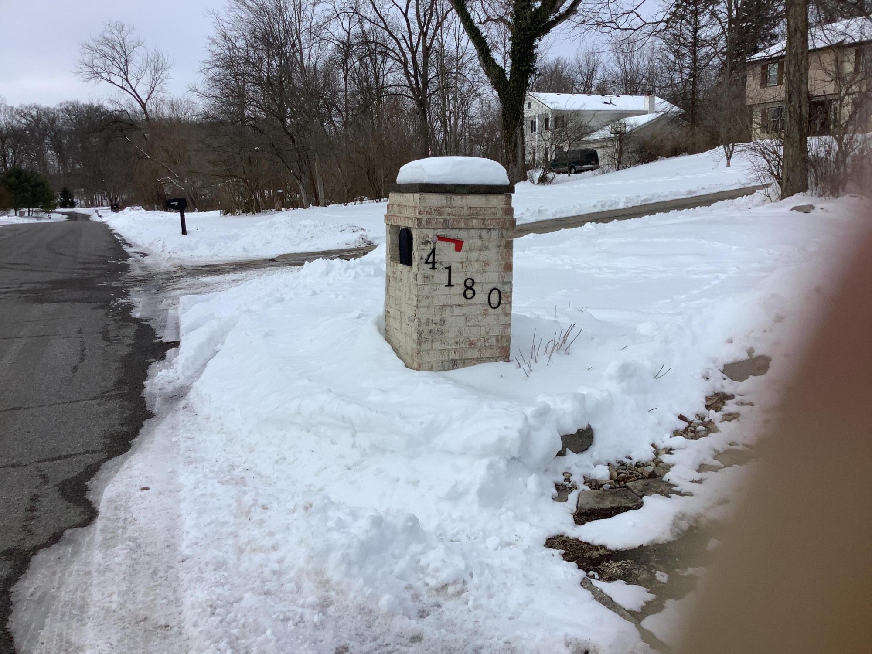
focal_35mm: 31
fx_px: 781
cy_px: 327
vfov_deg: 45.4
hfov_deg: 58.4
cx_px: 436
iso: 25
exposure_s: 1/2551
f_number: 2.4
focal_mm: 3.3
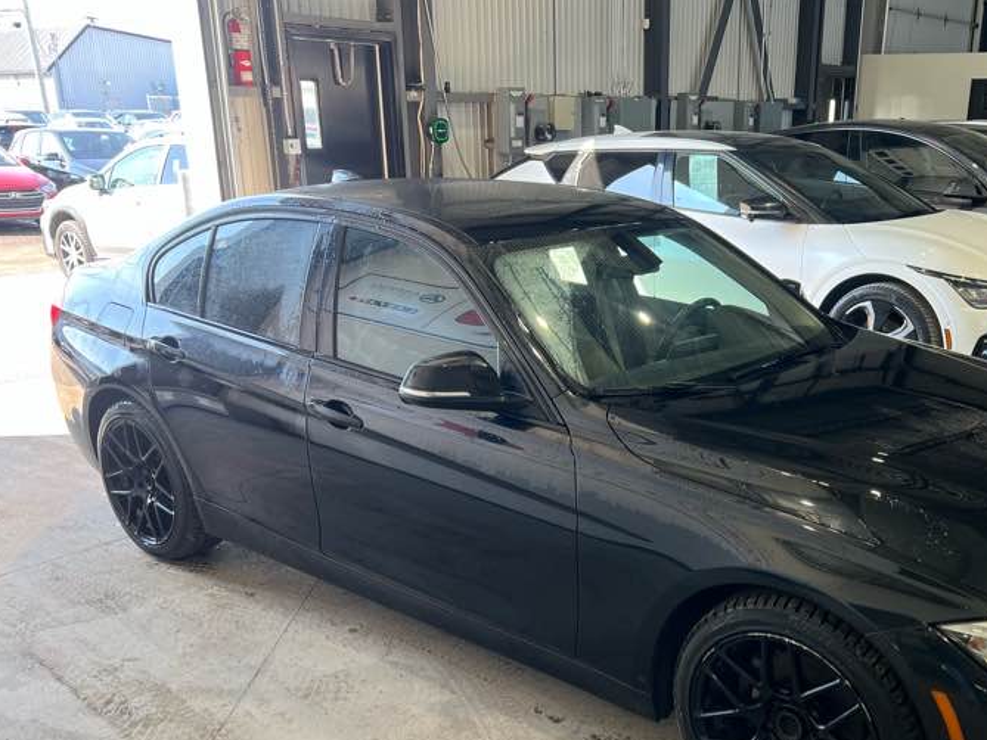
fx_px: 1027
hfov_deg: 50.5
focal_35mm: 36
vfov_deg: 39.3
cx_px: 652
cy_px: 484
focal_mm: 5.7
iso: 64
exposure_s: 1/152
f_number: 1.5
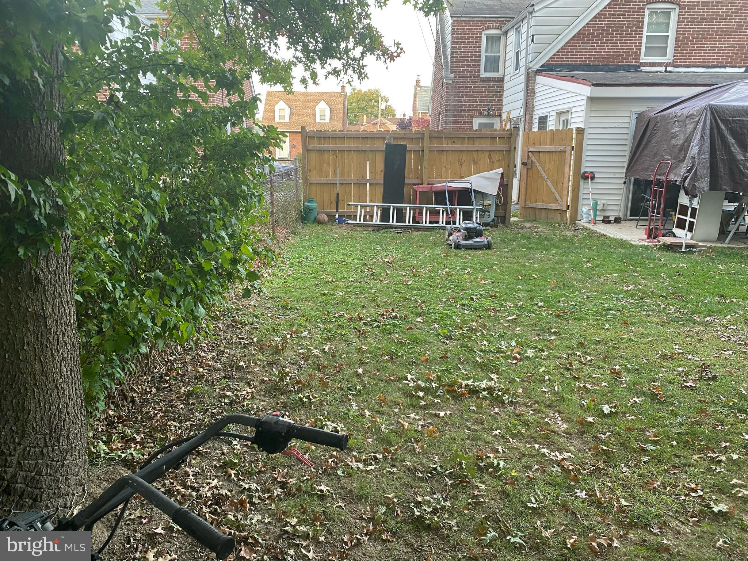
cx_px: 374
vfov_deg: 53.1
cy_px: 280
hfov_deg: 67.3
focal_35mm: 26
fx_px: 562
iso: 125
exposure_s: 1/96
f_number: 1.8
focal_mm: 4.25
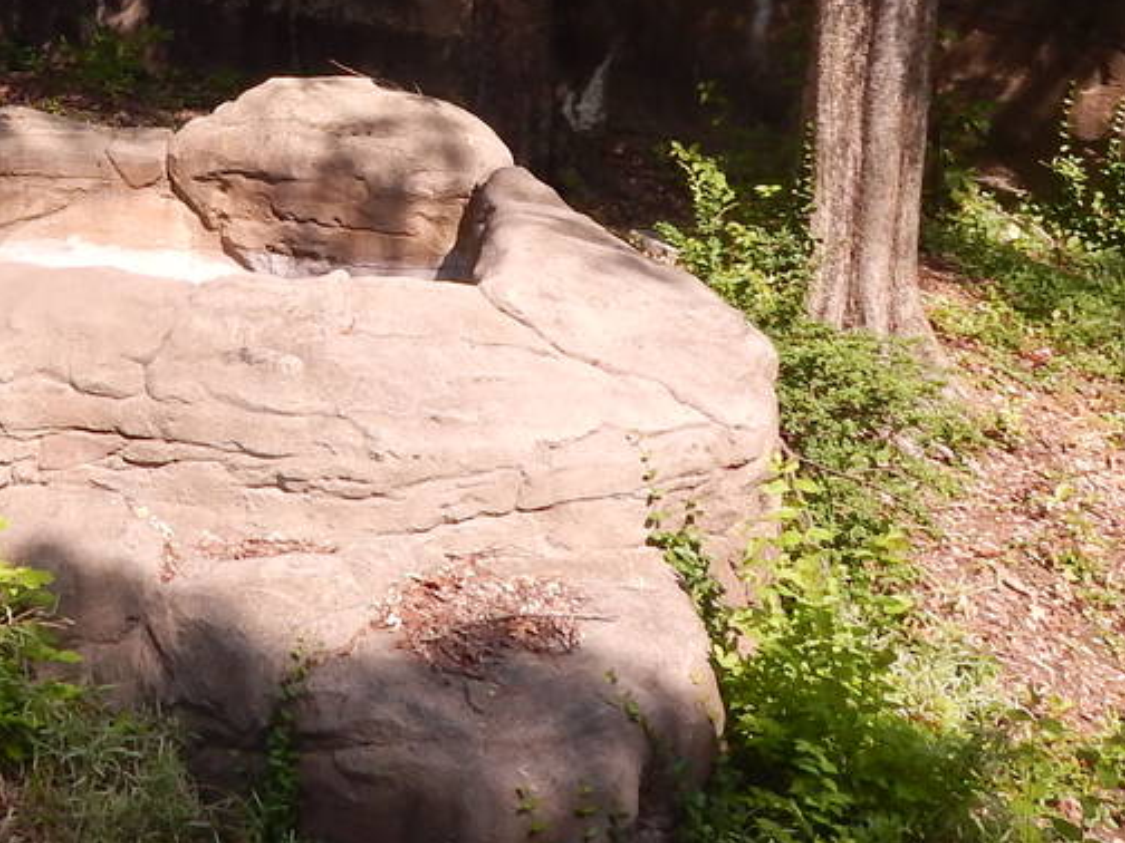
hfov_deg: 24.8
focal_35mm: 73
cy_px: -154
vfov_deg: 19.1
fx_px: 2372
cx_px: -112
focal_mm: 4
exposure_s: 1/800
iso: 125
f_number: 3
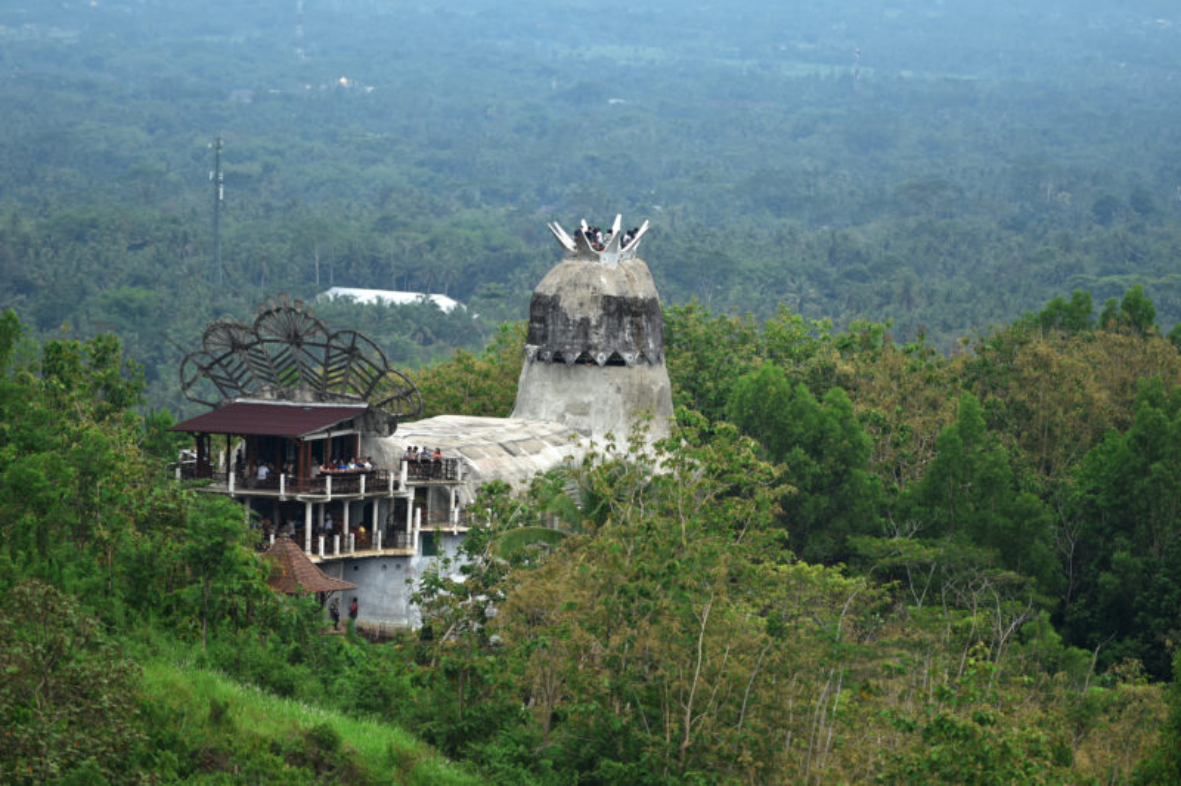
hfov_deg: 10.3
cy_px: 393
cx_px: 590
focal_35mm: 200
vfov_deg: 6.9
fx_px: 6556
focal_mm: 200
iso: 200
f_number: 2.8
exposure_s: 1/2500
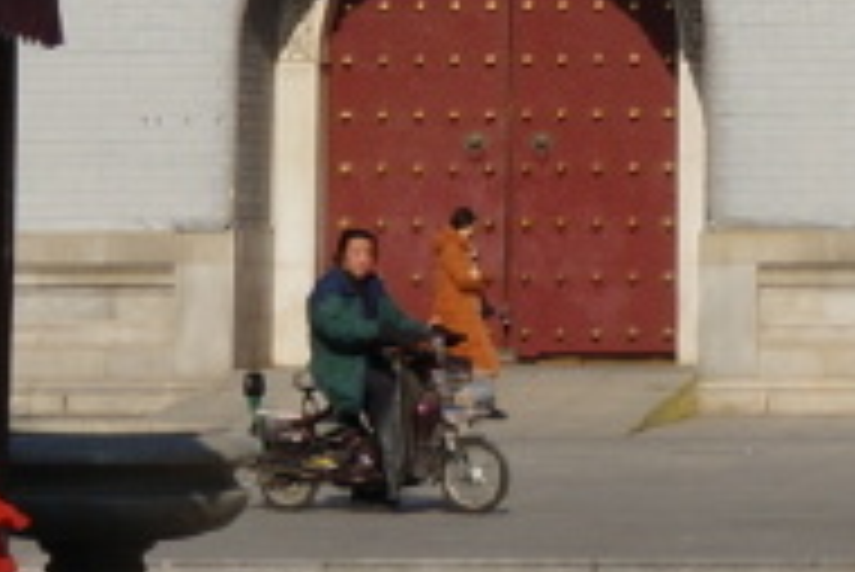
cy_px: -946
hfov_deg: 8.0
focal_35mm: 256
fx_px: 6088
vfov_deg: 5.2
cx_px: 932
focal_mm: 27
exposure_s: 1/160
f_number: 13
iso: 100
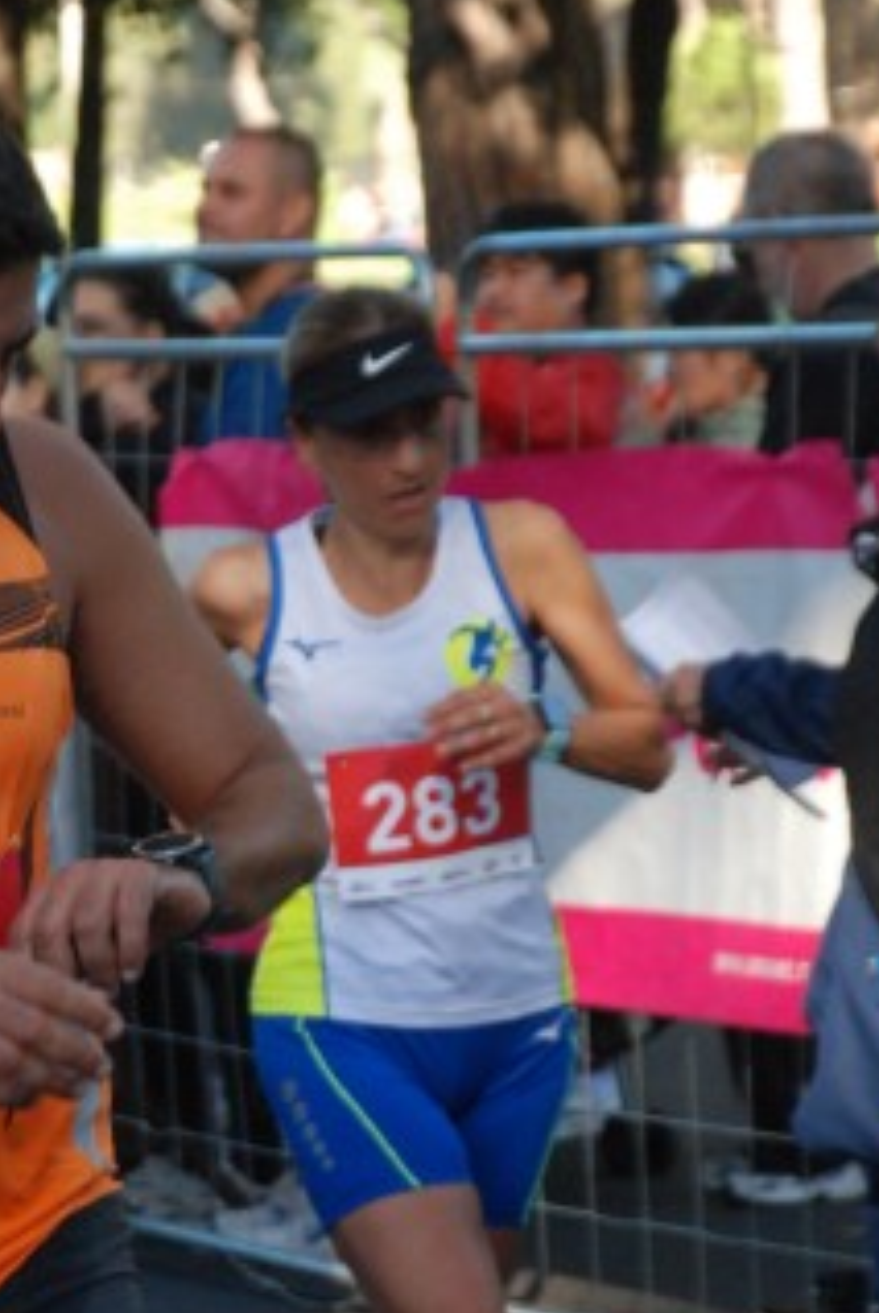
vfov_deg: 8.5
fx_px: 8795
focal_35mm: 241
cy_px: 950
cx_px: 122
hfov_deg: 5.7
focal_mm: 85
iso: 1000
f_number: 5.6
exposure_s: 1/400
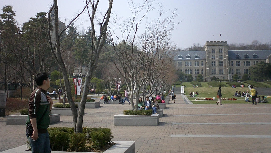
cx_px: 129
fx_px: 338
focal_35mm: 47
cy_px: 61
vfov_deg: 25.4
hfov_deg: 43.7
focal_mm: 5.6
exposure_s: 1/1000
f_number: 3.5
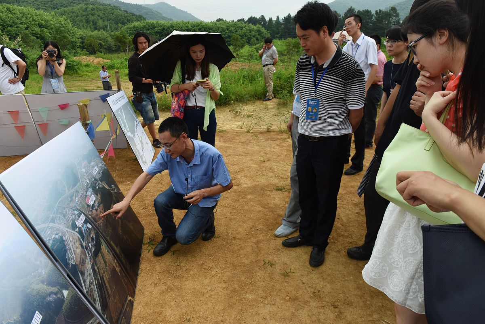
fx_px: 323
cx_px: 242
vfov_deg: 53.2
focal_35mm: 24
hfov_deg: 73.7
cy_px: 162
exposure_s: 1/200
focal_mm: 24
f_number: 7.1
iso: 100
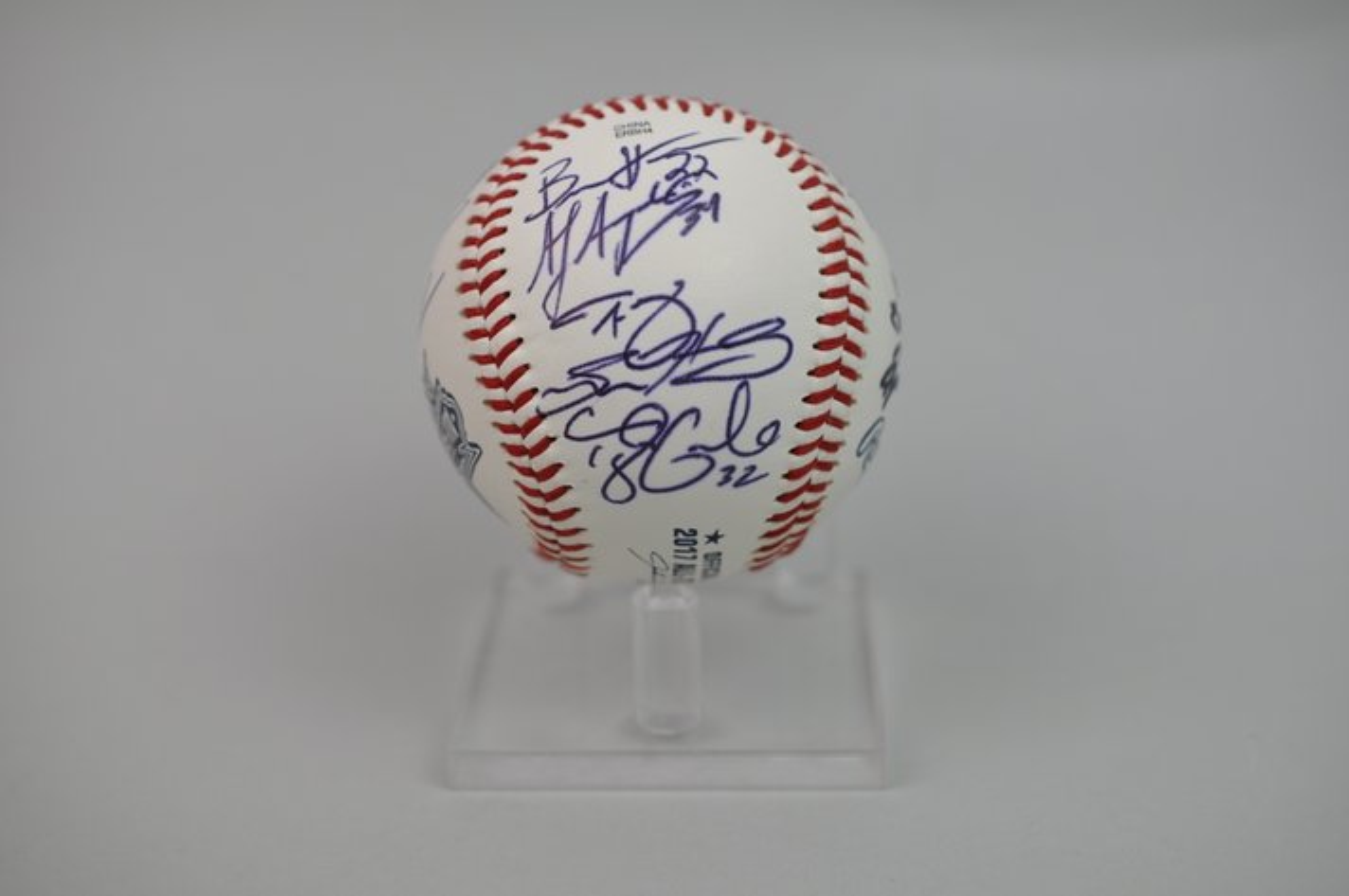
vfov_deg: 22.6
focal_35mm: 60
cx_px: 674
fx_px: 2246
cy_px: 448
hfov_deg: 33.4
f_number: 4.5
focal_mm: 40
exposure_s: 1/80
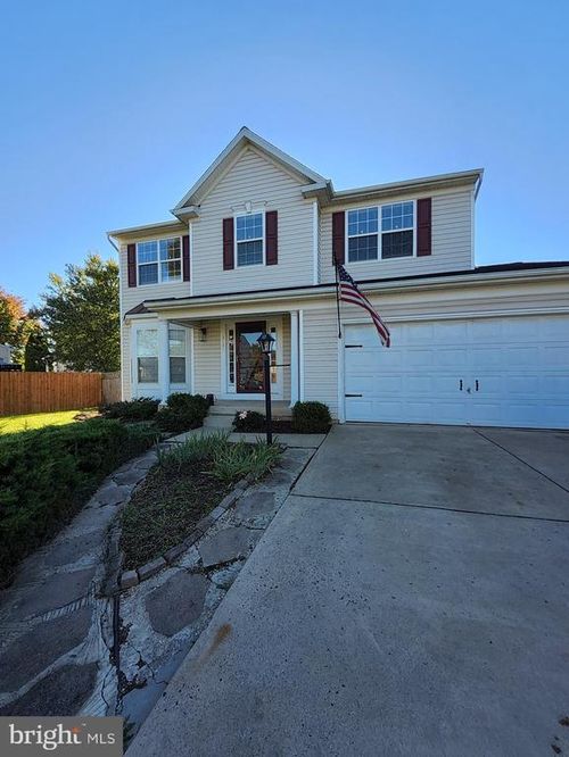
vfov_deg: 106.2
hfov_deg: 90.0
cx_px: 284
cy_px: 378
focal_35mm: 13
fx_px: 285
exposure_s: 1/405
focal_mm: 1.13
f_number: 2.2
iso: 32
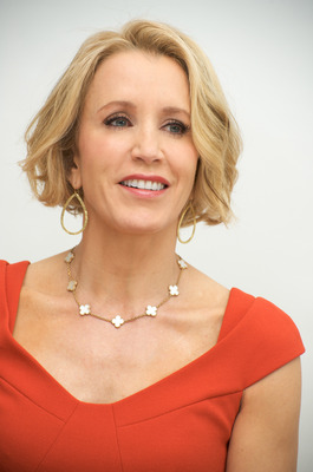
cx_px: 156
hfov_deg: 8.8
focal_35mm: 155
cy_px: 236
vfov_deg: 13.3
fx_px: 2030
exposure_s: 1/60
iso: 400
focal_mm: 155
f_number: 6.3
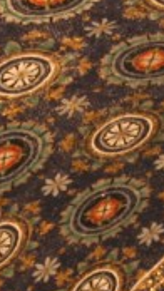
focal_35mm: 304
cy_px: 206
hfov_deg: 4.0
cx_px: 52
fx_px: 2348
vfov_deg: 7.1
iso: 400
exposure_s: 1/1.25
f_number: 4.5
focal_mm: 26
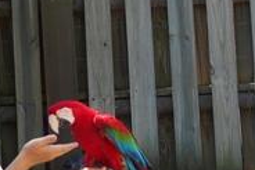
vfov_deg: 4.4
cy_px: 108
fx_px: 2240
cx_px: 39
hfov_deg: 6.5
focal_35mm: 316
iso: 200
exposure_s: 1/250
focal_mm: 26.2
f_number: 3.5
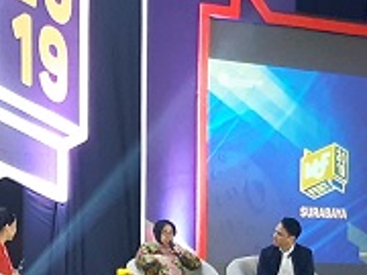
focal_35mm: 166
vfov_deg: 8.8
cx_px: 73
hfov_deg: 11.9
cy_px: 385
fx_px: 1760
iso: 250
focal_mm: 3.93
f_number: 1.7
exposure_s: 1/25
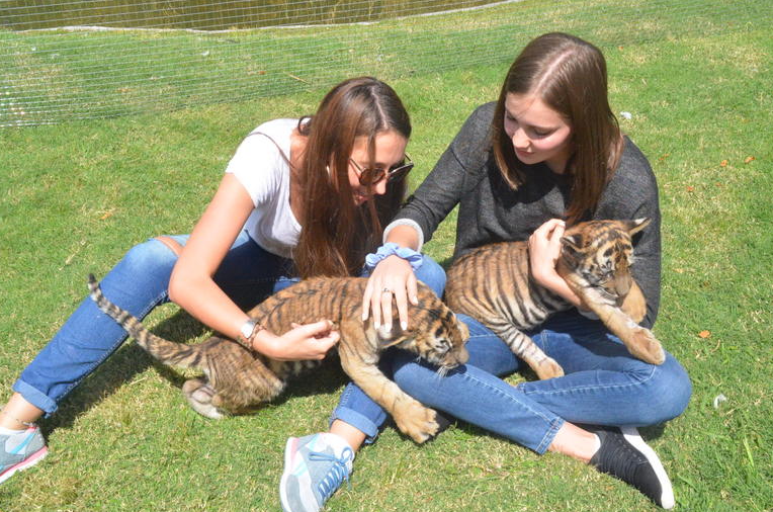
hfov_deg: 44.6
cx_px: 397
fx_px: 943
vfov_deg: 30.4
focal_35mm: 44
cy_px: 250
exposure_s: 1/1600
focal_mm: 28
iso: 4000
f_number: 20
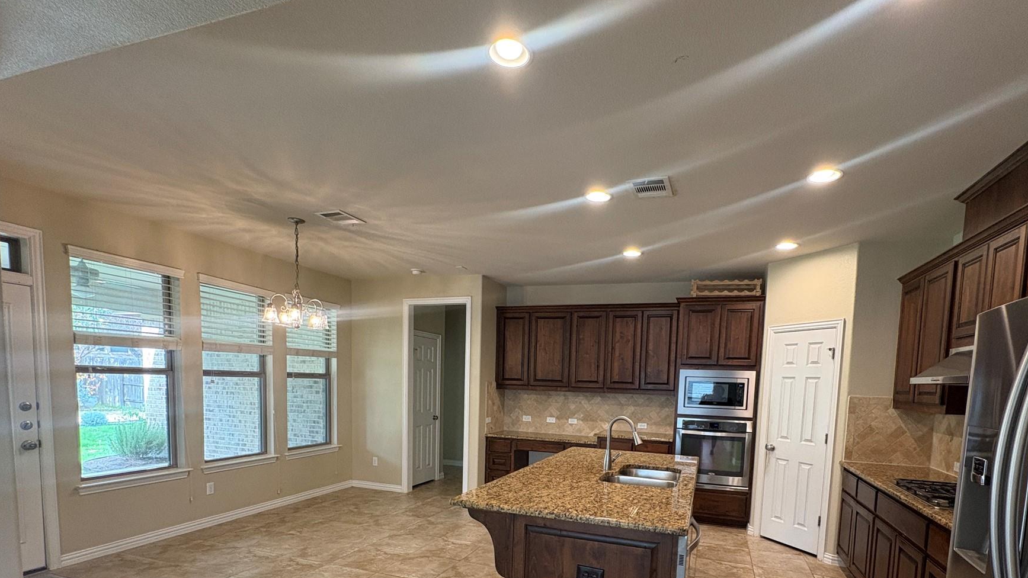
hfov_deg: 92.5
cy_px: 425
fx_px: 491
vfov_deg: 58.2
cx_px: 547
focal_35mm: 18
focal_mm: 2.22
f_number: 2.2
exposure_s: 1/60
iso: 320
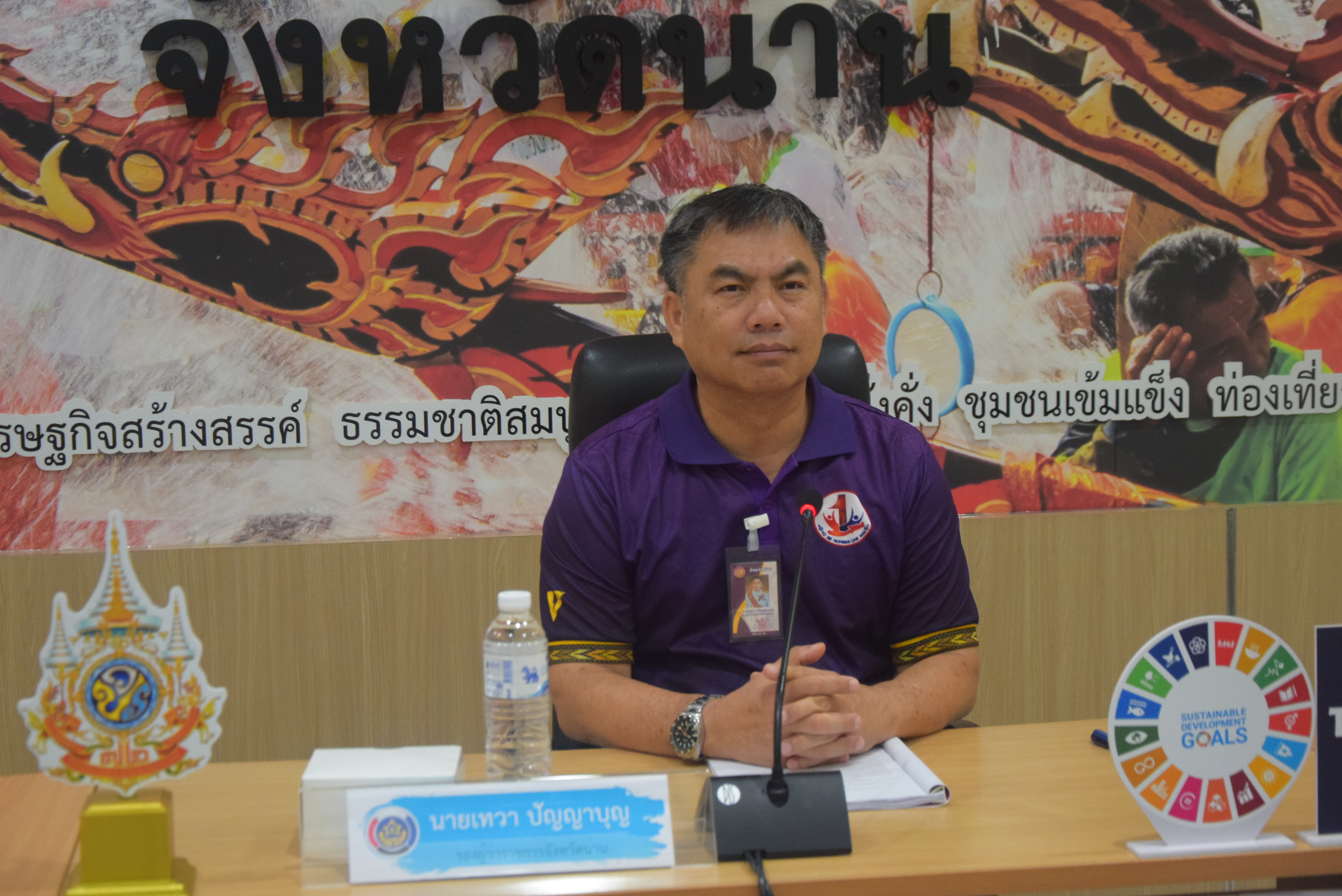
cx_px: 671
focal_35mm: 68
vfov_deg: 20.2
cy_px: 448
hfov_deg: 29.9
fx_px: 2517
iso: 2000
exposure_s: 1/80
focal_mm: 45
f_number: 5
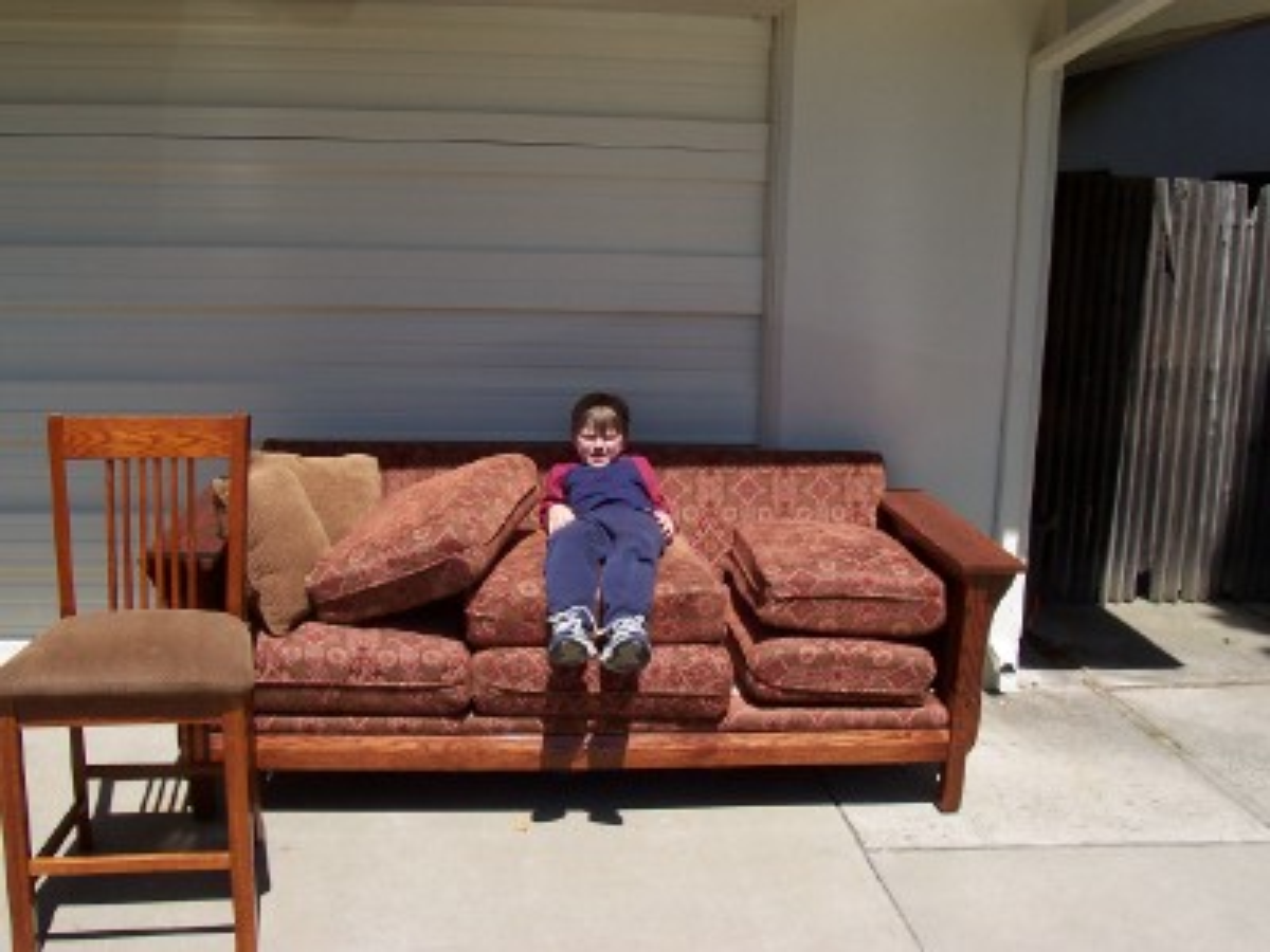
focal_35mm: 37
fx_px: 1357
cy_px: 476
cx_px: 635
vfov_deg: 38.7
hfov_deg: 50.1
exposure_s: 1/500
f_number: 5.6
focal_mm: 5.6
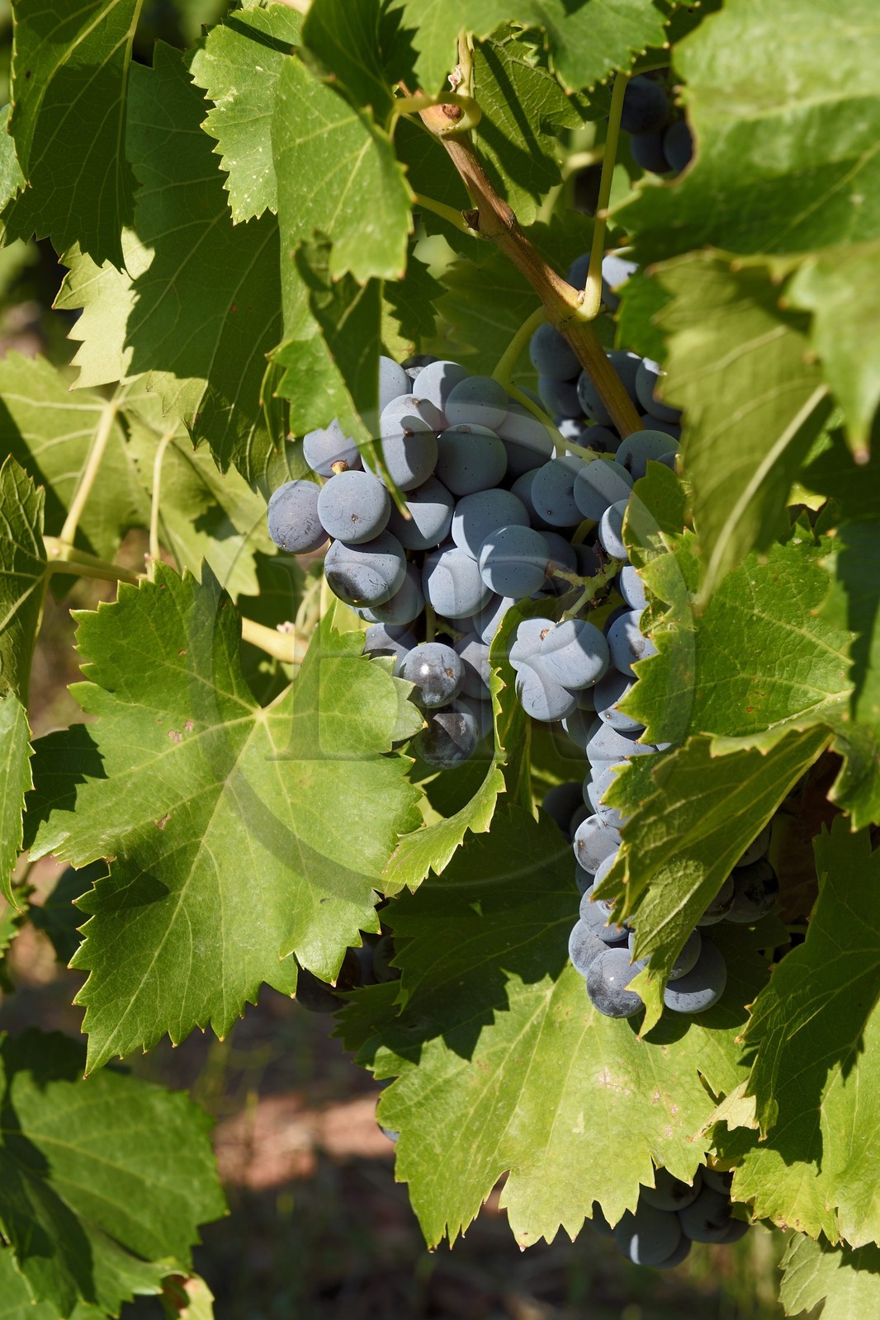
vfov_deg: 28.8
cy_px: 660
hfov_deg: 19.4
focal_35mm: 70
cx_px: 440
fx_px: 2568
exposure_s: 1/125
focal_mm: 70
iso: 200
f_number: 13
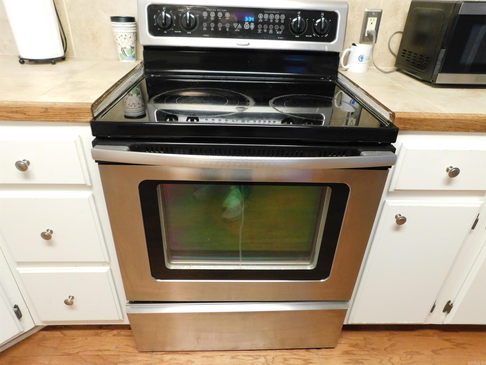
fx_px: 323
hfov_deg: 73.9
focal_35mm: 23
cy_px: 182
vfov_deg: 58.9
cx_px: 243
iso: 400
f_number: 3
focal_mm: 4
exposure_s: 1/10
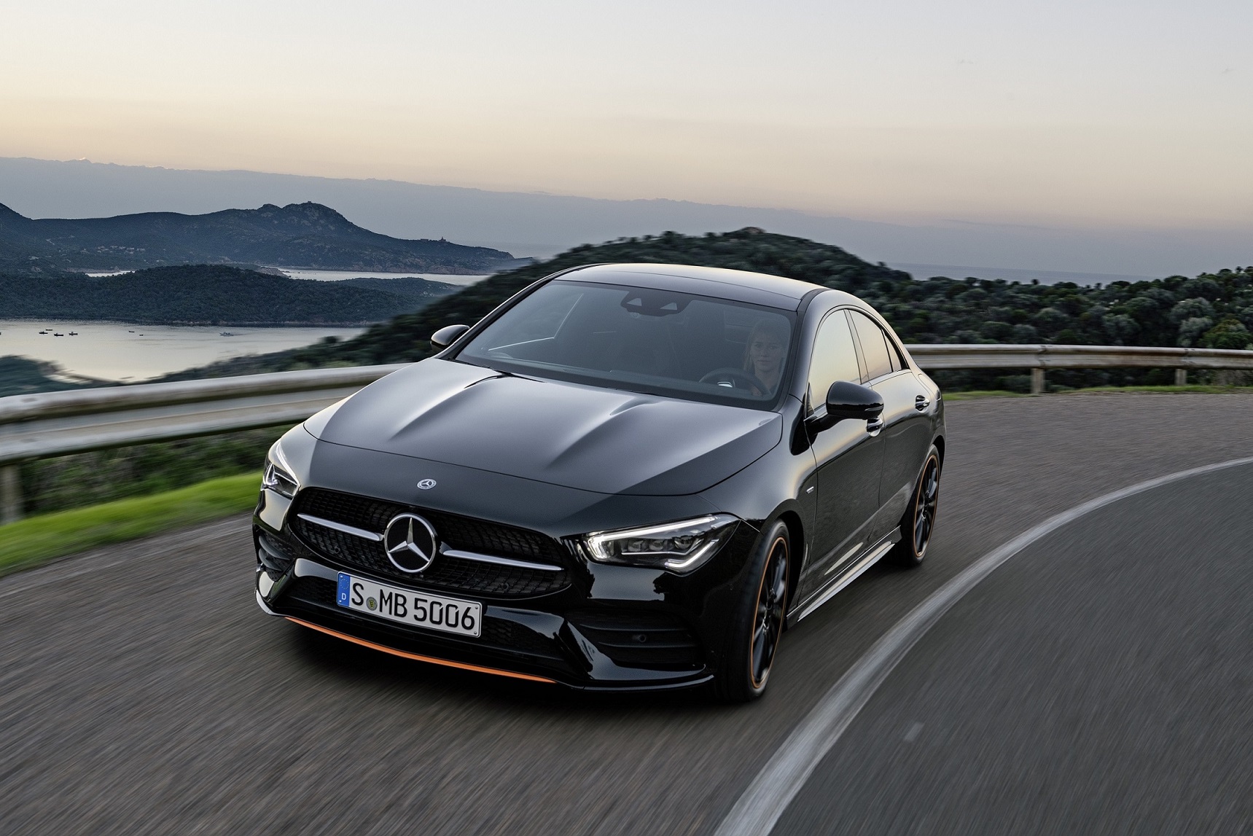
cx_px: 626
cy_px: 418
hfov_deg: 46.4
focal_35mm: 42
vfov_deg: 31.9
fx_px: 1462
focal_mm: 42
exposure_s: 1/30
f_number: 8
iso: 200
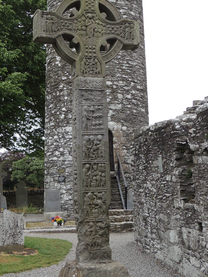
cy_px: 104
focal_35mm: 59
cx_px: 92
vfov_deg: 32.5
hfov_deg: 24.8
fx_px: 473
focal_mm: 6.2
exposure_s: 1/320
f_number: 3.3
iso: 100
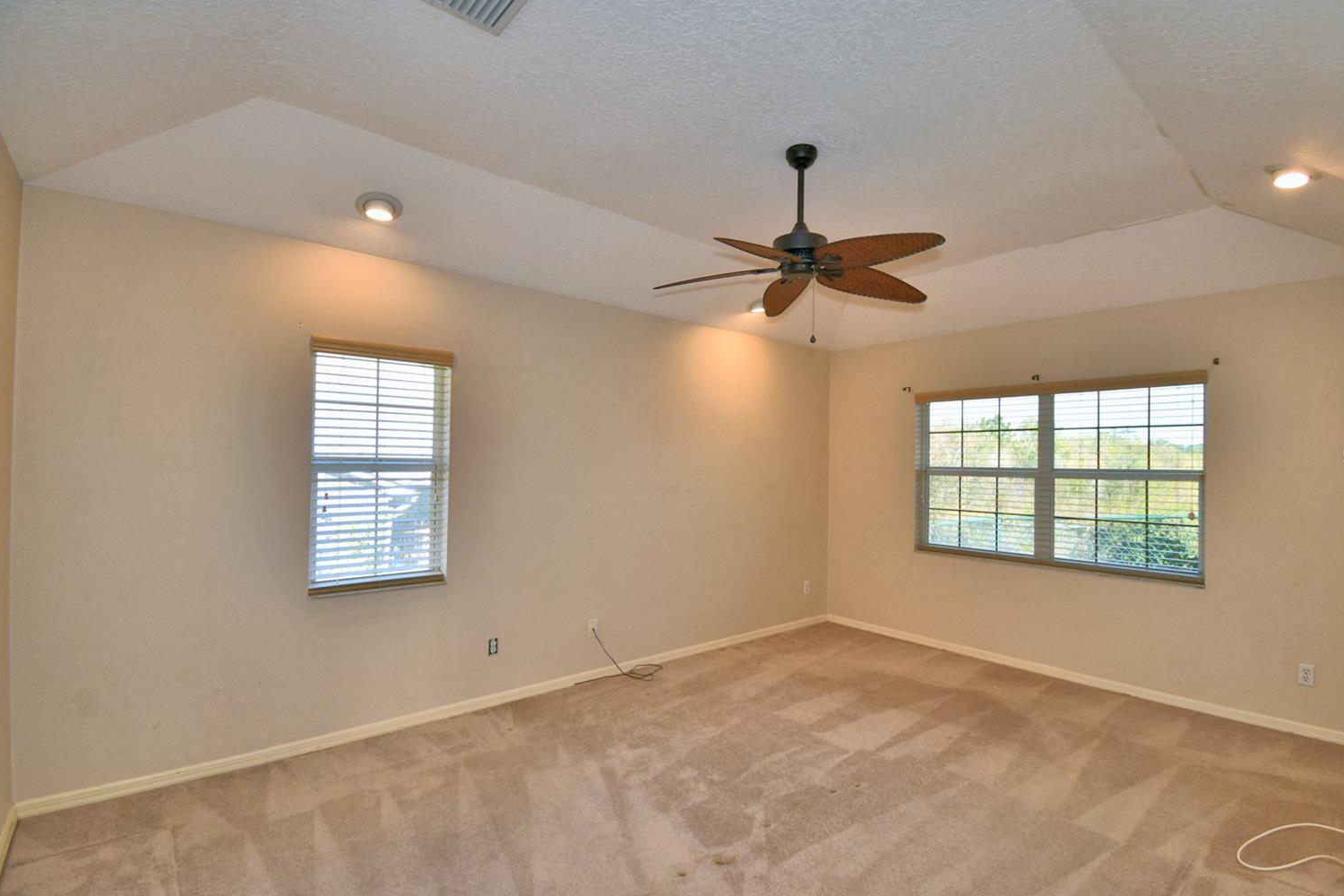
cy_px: 456
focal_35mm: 16
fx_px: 597
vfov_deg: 73.7
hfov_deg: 96.7
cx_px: 705
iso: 200
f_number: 4.5
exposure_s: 1/60
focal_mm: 10
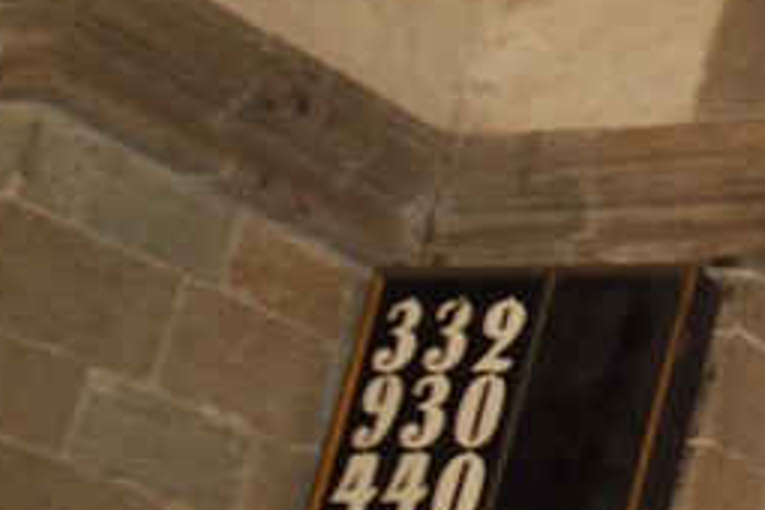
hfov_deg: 11.3
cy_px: -36
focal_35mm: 122
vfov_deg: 11.1
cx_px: 2211
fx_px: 2595
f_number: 5.6
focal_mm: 13
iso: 100
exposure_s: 1/2
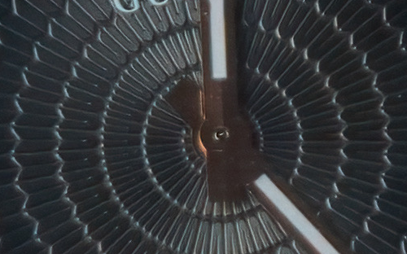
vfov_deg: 1.3
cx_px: 75
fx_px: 10943
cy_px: -3
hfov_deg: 2.1
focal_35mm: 987
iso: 160
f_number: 4
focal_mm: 70
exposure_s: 1/60
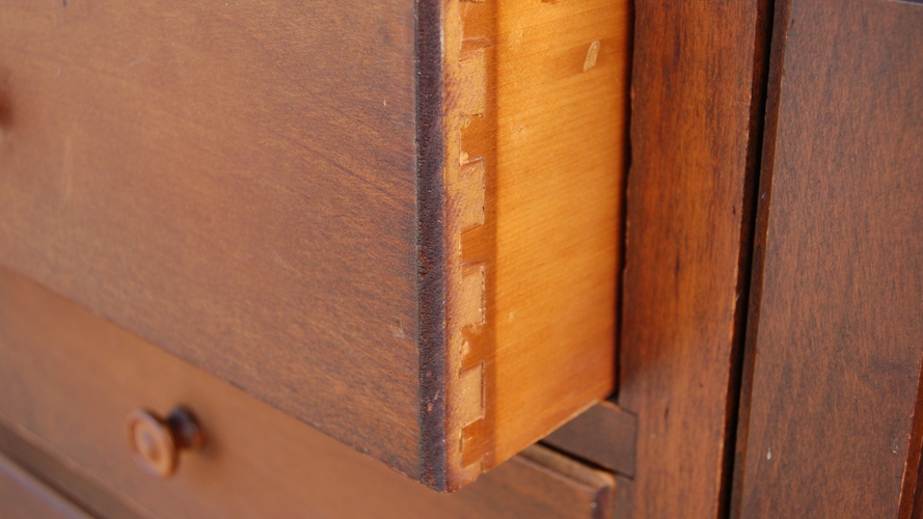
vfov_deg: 23.5
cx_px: 467
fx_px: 1248
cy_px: 228
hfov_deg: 40.6
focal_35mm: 51
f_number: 5
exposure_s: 1/100
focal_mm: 32
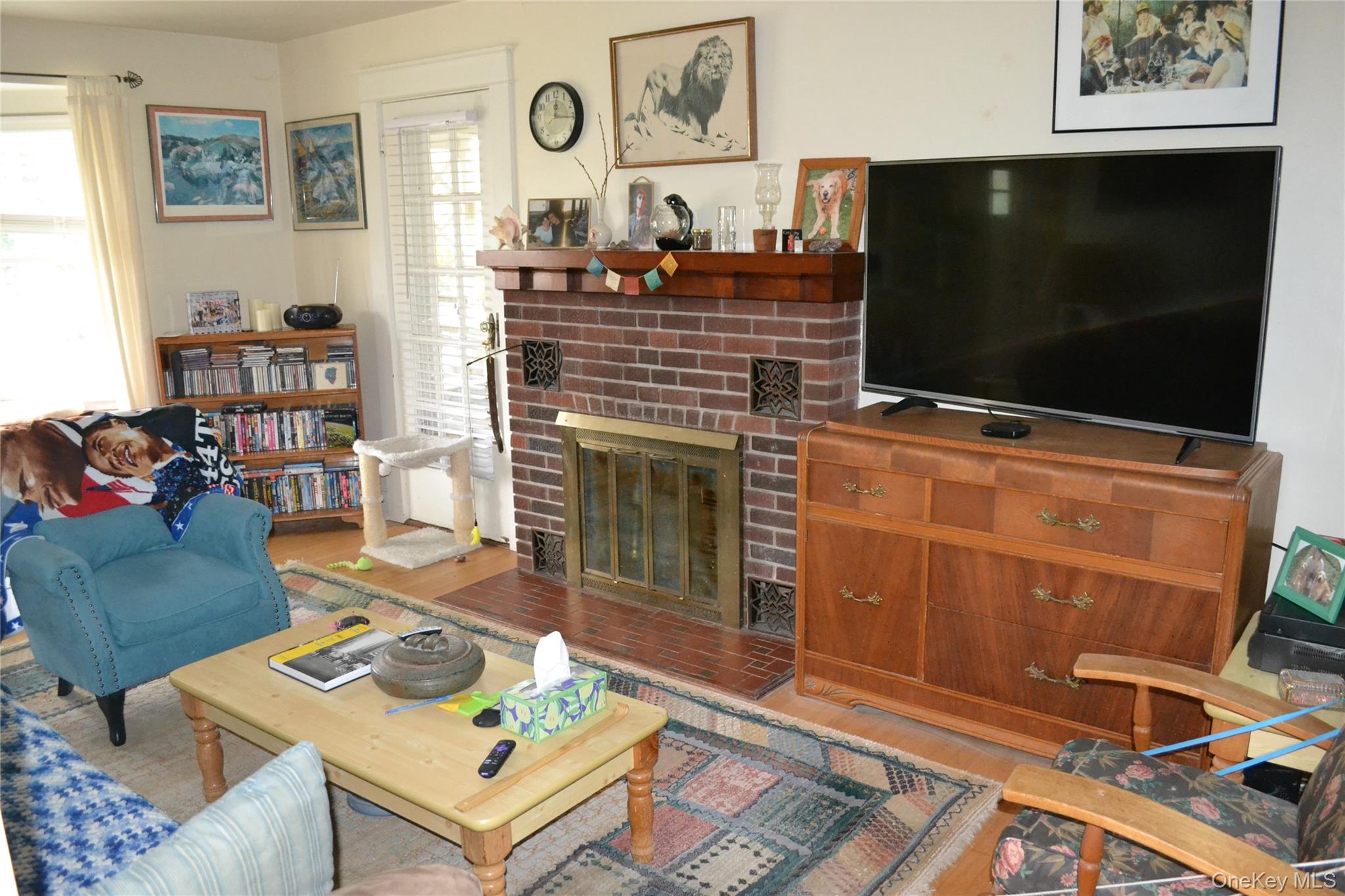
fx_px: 1009
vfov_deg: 47.9
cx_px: 672
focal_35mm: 27
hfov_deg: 67.4
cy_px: 448
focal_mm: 18
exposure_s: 1/60
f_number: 3.5
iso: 3200
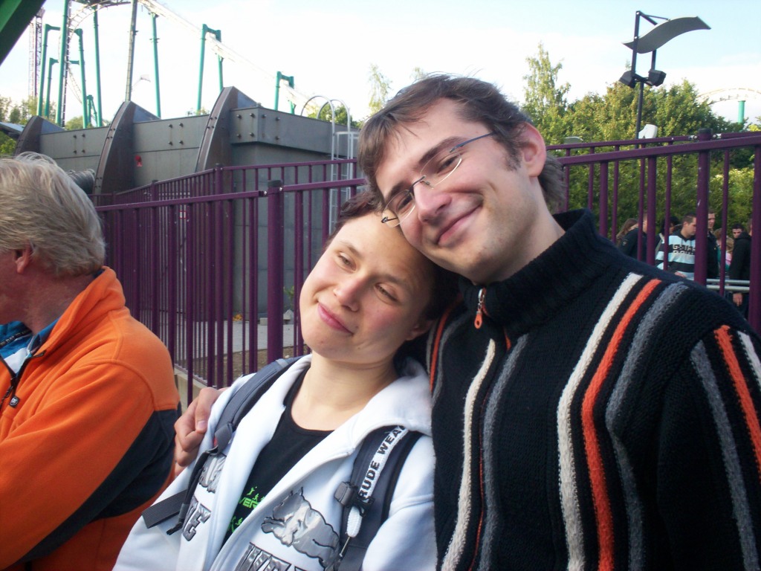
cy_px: 286
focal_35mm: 36
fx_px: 791
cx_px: 380
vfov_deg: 39.7
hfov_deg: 51.4
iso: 100
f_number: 4.5
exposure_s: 1/106
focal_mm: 6
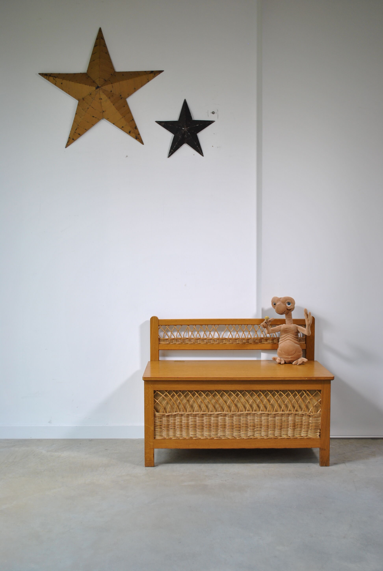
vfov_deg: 53.0
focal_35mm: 36
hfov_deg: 37.0
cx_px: 192
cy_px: 286
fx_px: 572
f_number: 5
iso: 200
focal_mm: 24
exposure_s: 1/50
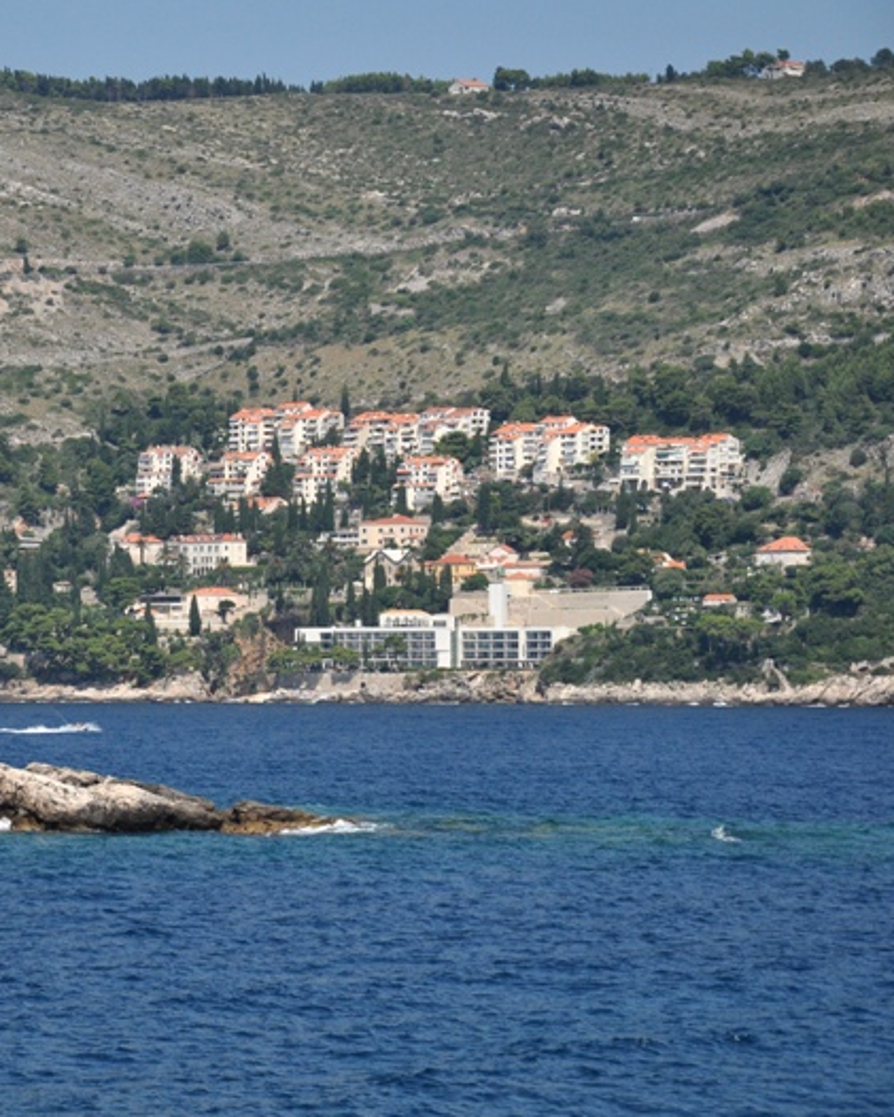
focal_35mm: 141
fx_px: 4662
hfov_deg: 10.9
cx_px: 49
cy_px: 562
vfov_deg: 13.7
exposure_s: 1/1000
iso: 640
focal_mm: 66
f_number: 8
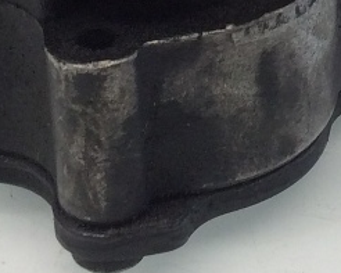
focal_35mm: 162
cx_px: 226
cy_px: -205
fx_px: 1636
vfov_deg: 9.1
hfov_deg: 11.9
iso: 32
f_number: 2.4
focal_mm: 3.3
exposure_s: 1/40
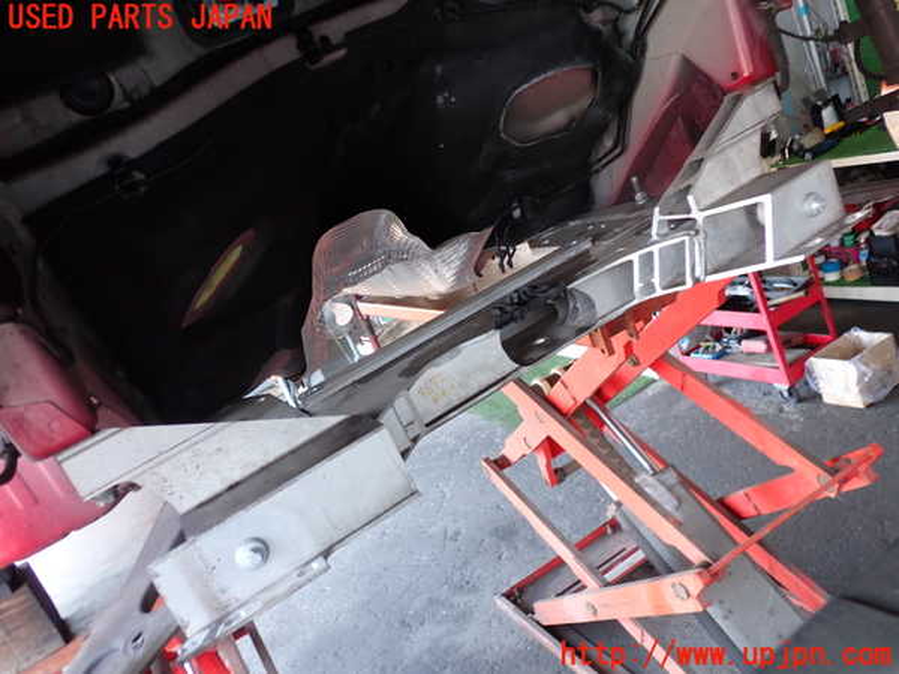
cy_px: 337
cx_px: 450
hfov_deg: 60.0
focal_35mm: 30
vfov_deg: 46.8
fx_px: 779
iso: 200
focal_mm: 5.4
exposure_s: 1/30
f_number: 2.3
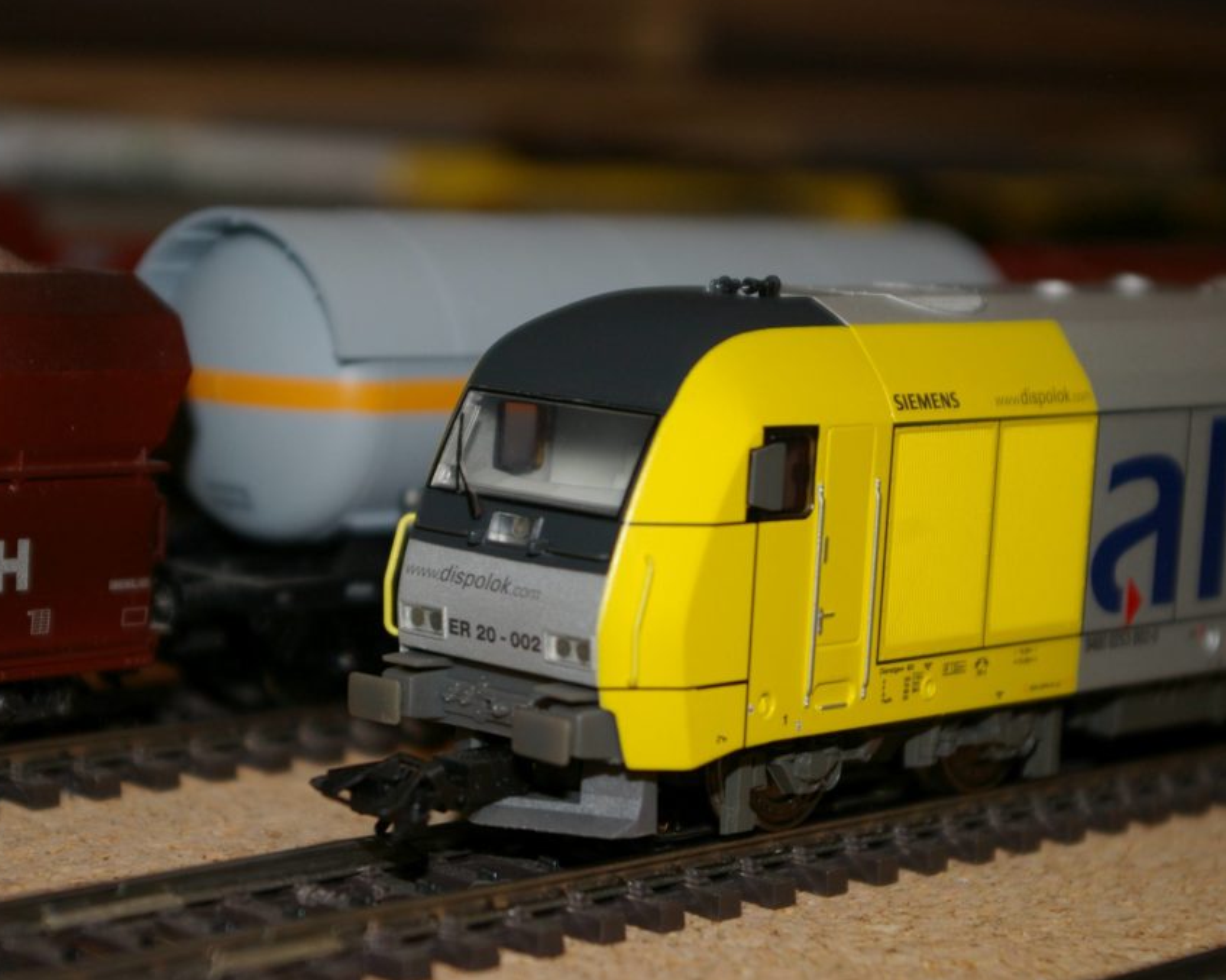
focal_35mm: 94
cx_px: 537
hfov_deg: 20.5
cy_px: 491
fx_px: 3394
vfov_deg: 16.4
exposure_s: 1/60
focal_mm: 55
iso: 200
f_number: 5.6
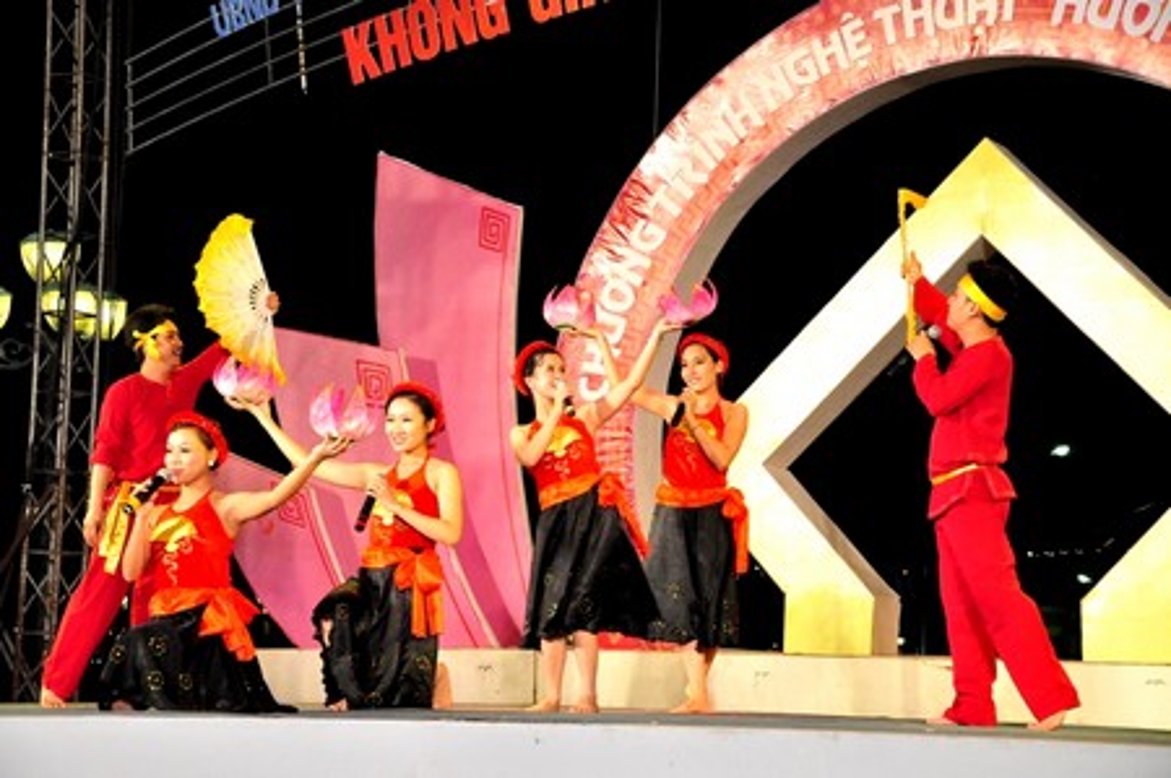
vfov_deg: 15.7
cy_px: 389
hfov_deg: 23.4
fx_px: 2827
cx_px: 586
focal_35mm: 87
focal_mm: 58
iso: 3200
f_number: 5
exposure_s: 1/250
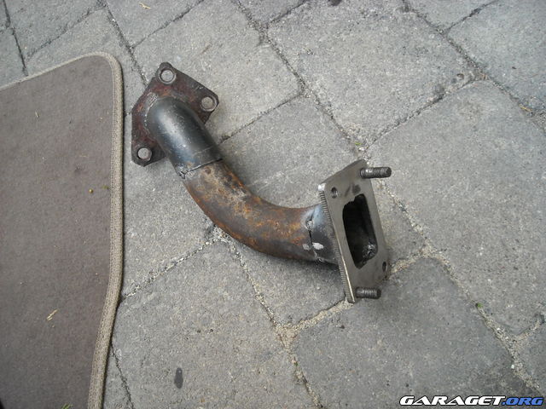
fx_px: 552
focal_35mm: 35
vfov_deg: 40.7
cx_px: 273
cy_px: 204
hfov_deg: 52.6
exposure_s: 1/209
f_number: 2.8
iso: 208
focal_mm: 5.7
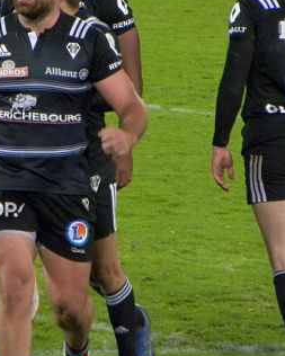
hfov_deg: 1.5
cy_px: 116
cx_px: 56
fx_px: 10739
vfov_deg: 1.9
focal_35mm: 1019
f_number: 5
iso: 400
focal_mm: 97.8
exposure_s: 1/95.7
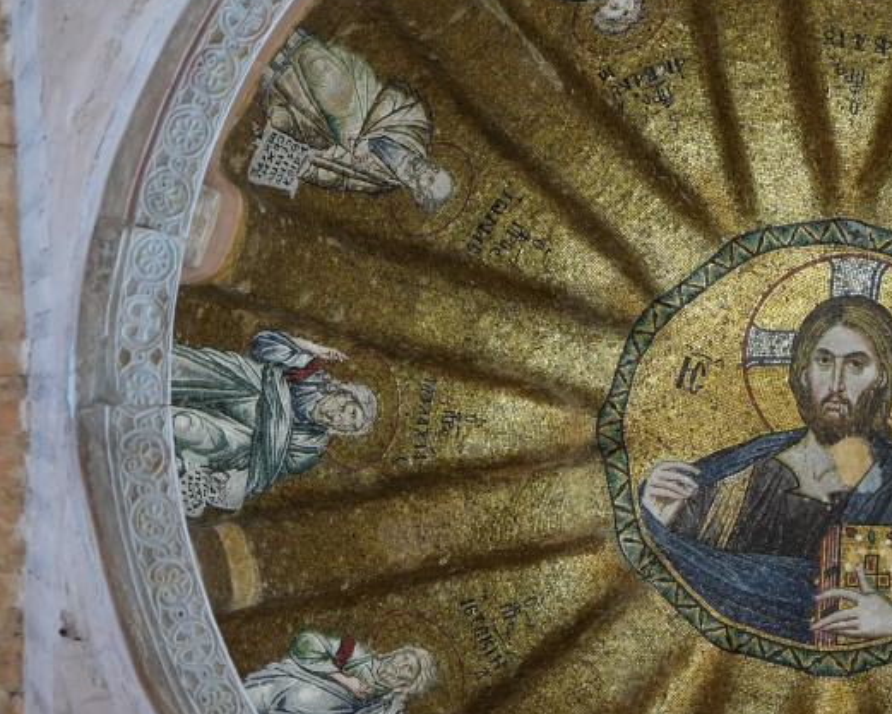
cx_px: 930
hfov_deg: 13.8
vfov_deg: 11.3
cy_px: 418
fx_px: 3617
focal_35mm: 137
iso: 800
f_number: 8
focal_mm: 66
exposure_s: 1/50
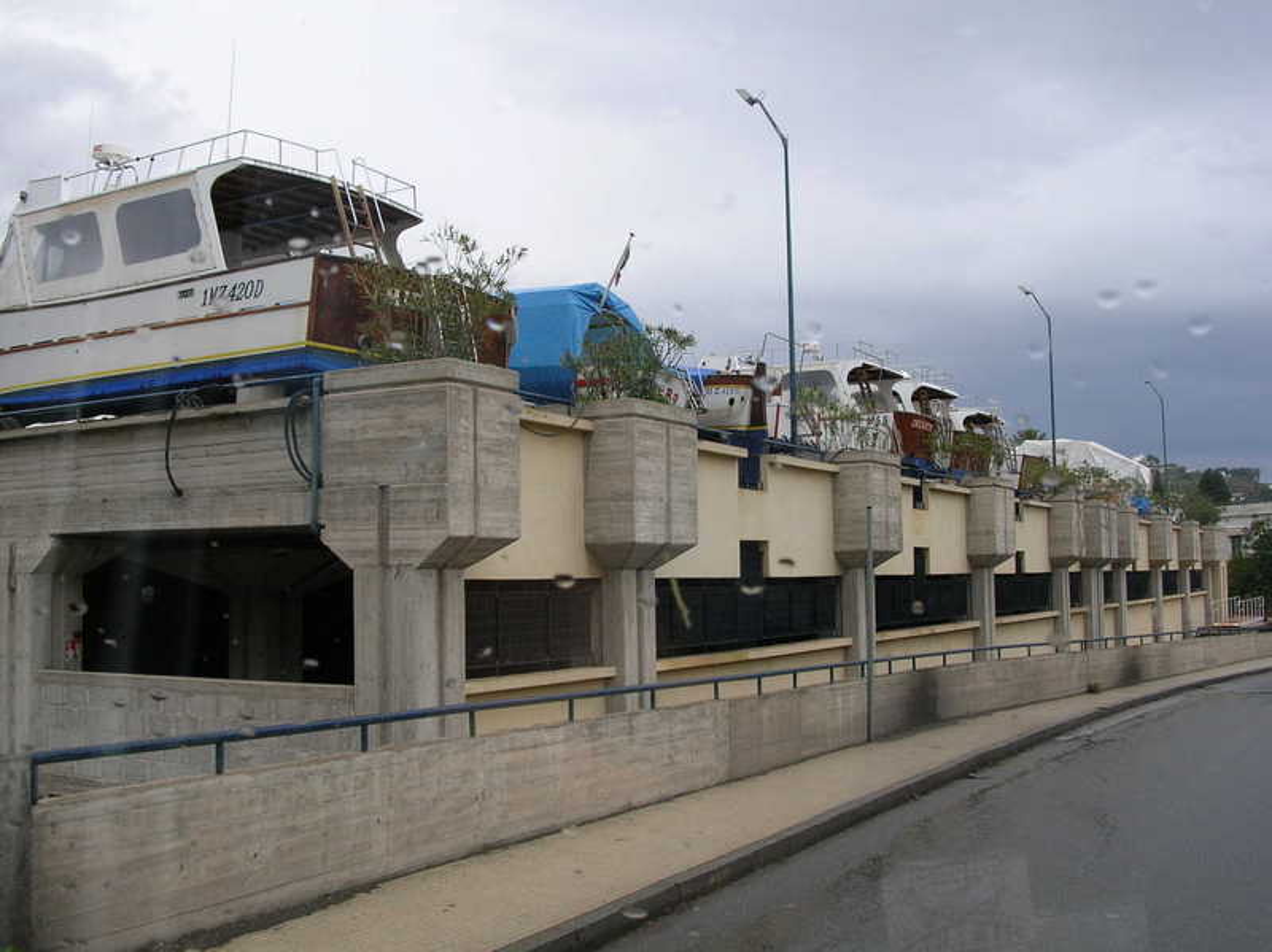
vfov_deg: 39.6
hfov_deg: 51.4
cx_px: 636
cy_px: 476
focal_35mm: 36
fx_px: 1322
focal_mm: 6
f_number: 3.7
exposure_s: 1/140
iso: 50
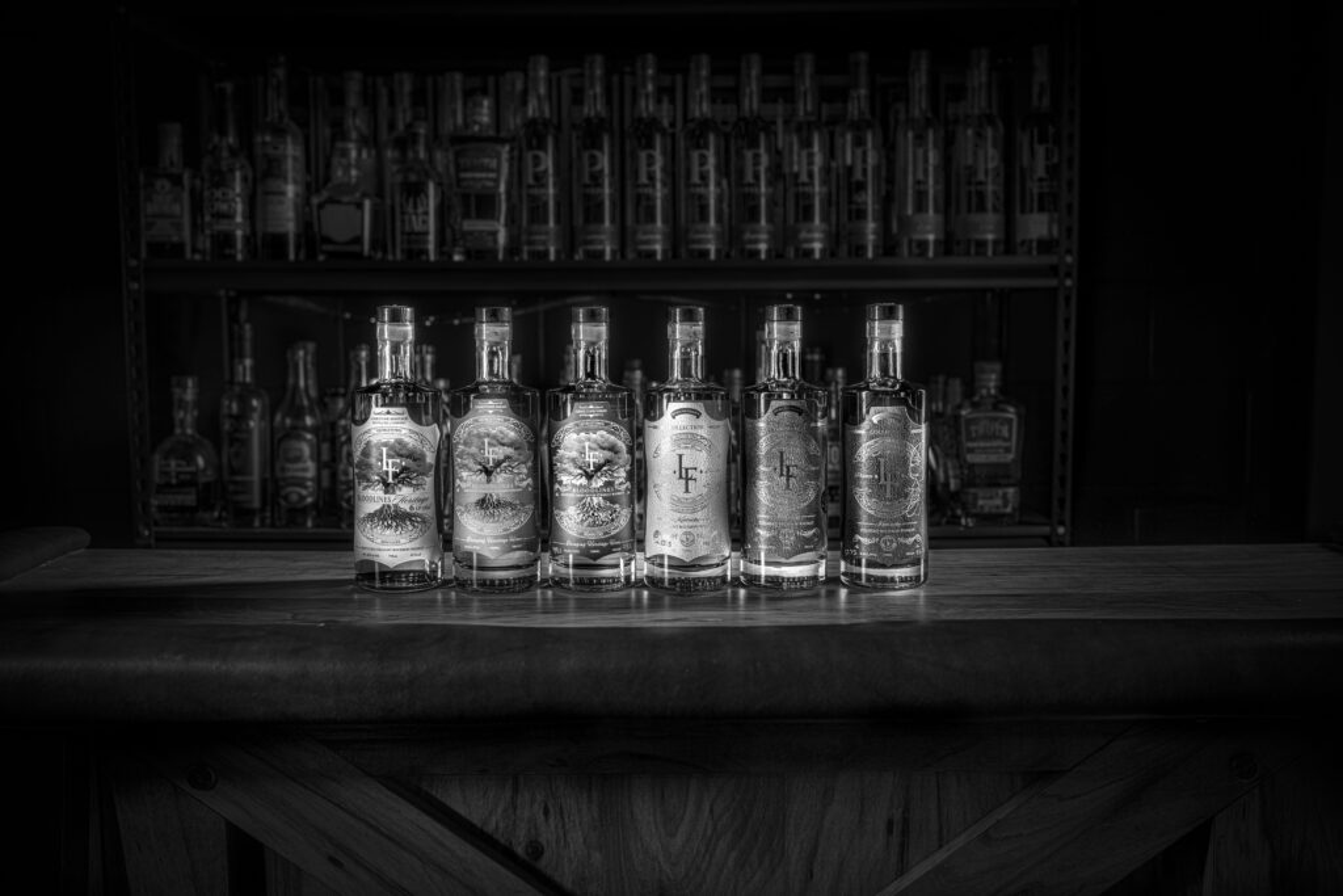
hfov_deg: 54.4
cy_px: 448
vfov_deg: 37.9
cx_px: 672
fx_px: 1306
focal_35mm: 35
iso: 100
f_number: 4
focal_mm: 35
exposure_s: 1/125
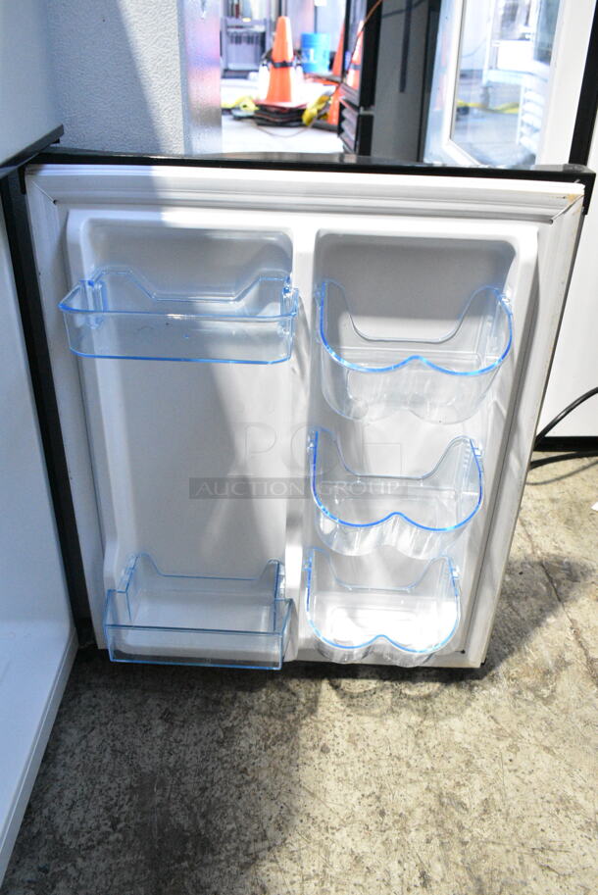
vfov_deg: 61.9
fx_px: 746
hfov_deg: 43.7
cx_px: 299
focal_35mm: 30
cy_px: 448
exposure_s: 1/160
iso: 6400
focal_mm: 20
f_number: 6.3
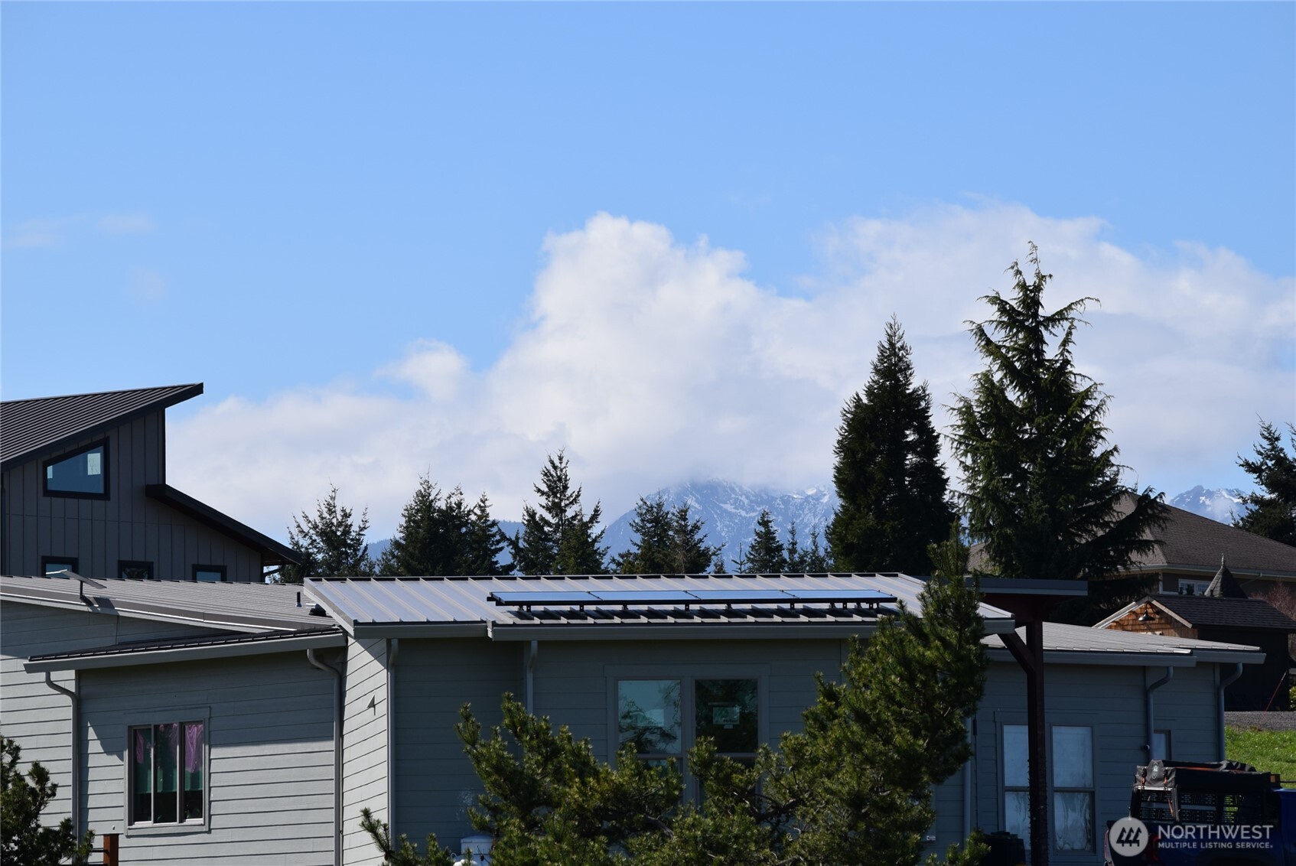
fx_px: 5944
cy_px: 433
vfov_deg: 8.3
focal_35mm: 165
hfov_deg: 12.4
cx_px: 648
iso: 200
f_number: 8
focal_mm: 110
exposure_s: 1/1000
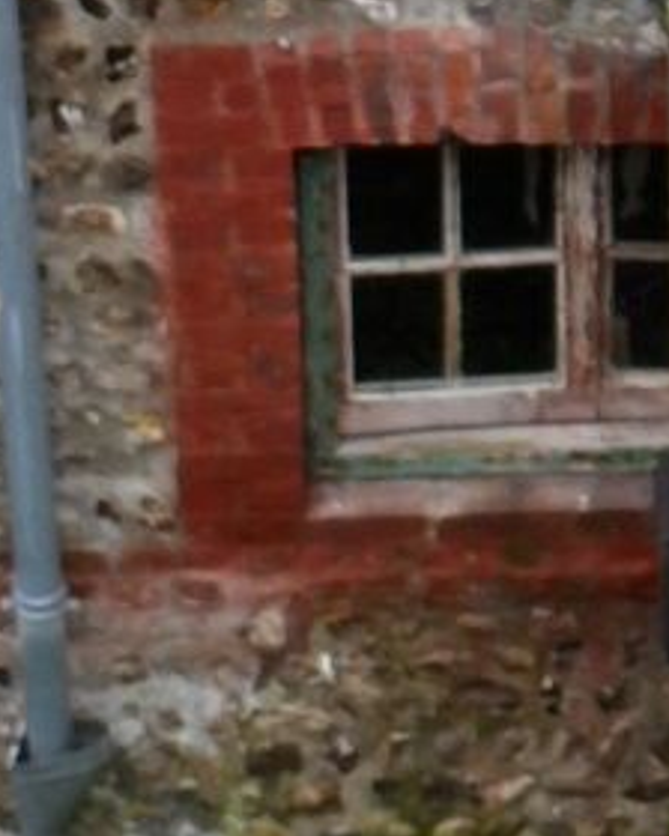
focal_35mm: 262
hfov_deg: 5.9
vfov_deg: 7.3
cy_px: 1105
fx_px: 6484
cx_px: 290
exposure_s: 1/80
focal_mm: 8.4
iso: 100
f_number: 3.2
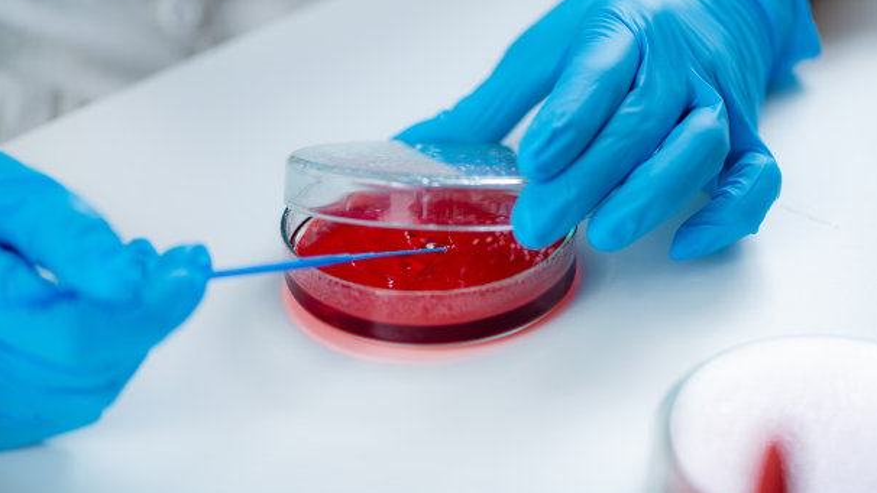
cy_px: 226
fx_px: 2581
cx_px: 438
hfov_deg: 19.3
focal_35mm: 111
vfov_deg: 10.9
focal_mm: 105
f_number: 3.2
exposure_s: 1/250
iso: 64
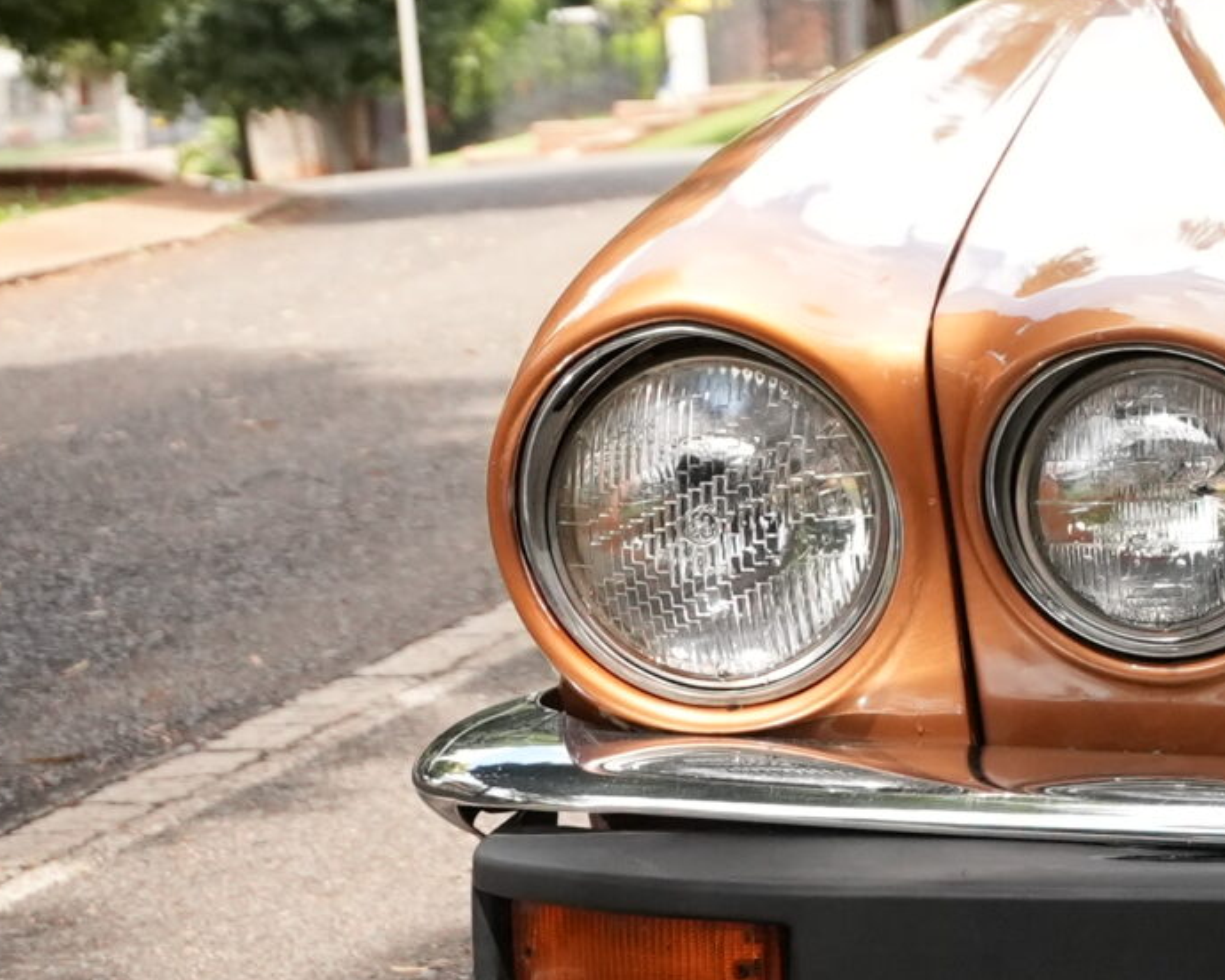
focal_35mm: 116
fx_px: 4207
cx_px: 2047
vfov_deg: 13.2
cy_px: 160
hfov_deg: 14.9
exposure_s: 1/8000
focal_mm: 33.3
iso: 4000
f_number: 4
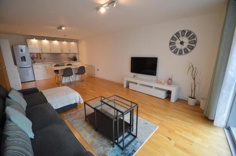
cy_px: 78
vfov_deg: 77.1
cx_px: 118
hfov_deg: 100.5
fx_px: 98
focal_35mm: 15
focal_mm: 10
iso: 400
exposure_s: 1/60
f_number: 4
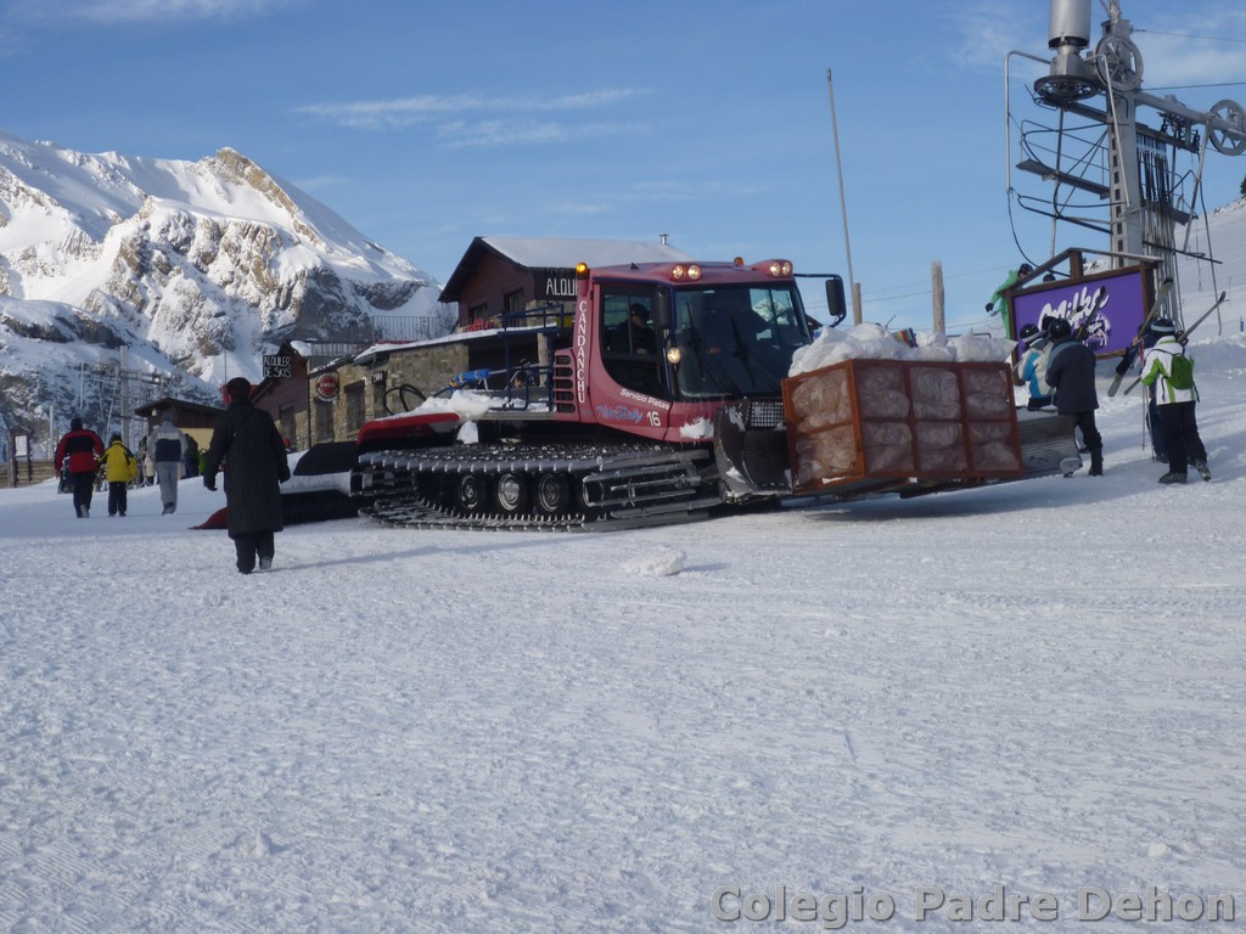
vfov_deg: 21.6
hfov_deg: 28.6
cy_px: 467
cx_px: 623
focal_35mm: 68
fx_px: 2448
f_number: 5.4
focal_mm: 12.2
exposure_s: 1/320
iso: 80
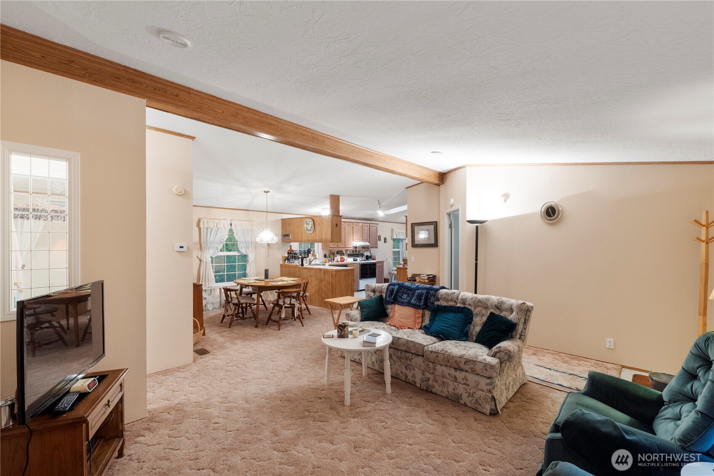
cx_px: 357
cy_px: 238
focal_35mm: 16
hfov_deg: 97.6
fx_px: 312
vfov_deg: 74.6
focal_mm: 10.5
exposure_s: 1.6
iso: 400
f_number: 8
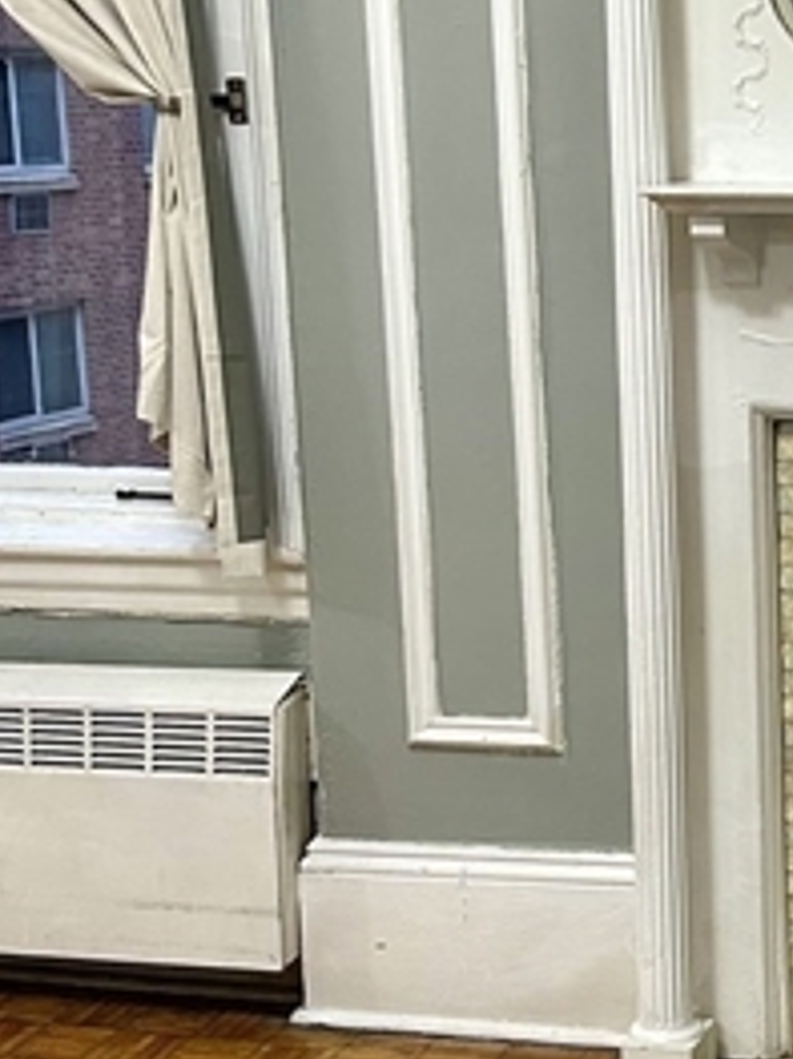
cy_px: 540
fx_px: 2323
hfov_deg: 18.4
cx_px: 938
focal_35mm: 76
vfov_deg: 25.7
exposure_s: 1/60
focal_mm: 5.7
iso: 160
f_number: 1.5
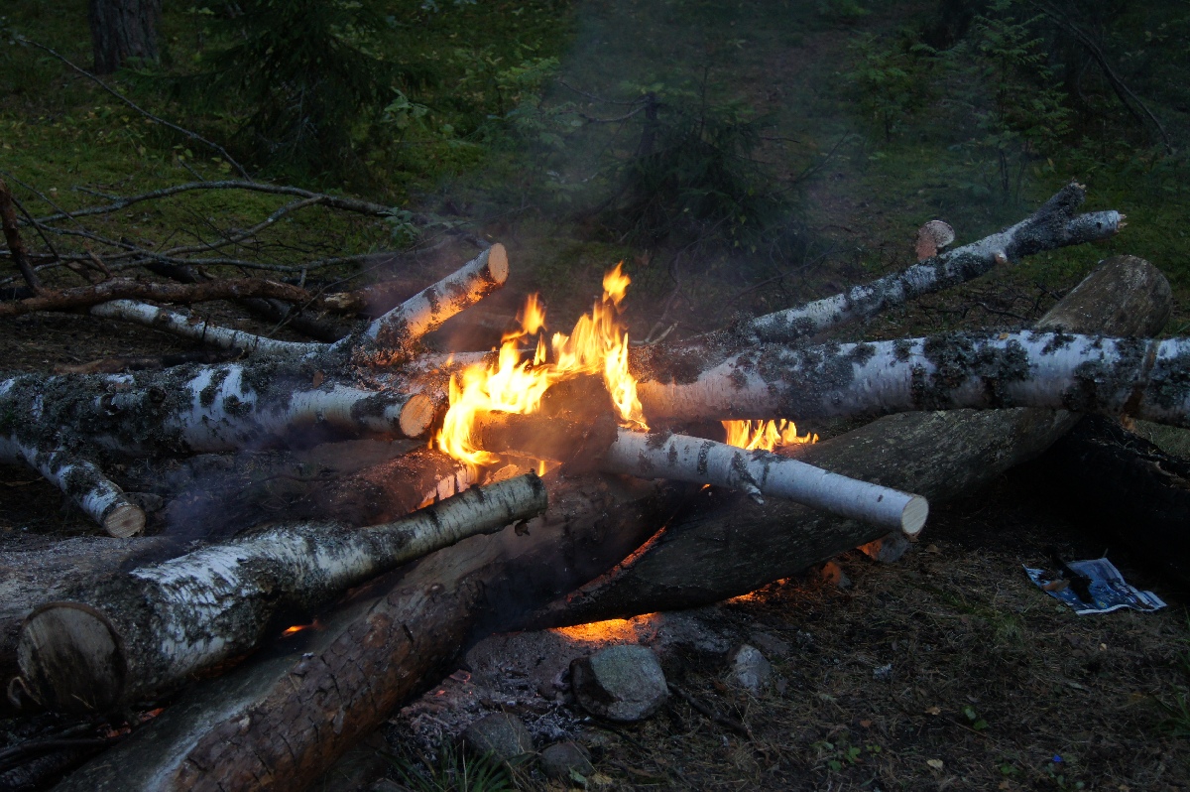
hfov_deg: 43.6
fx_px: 1486
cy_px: 396
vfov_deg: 29.8
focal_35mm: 45
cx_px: 595
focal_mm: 30
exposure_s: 1/50
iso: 400
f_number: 4.5
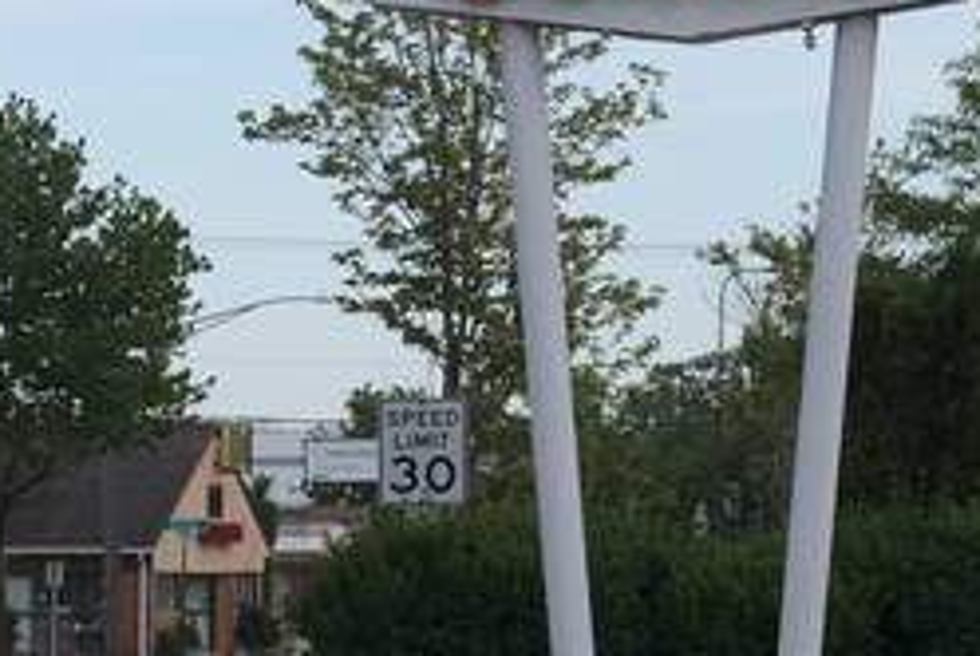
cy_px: 219
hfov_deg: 8.0
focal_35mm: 256
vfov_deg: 5.4
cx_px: 707
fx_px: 6965
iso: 200
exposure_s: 1/200
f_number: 10
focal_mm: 55
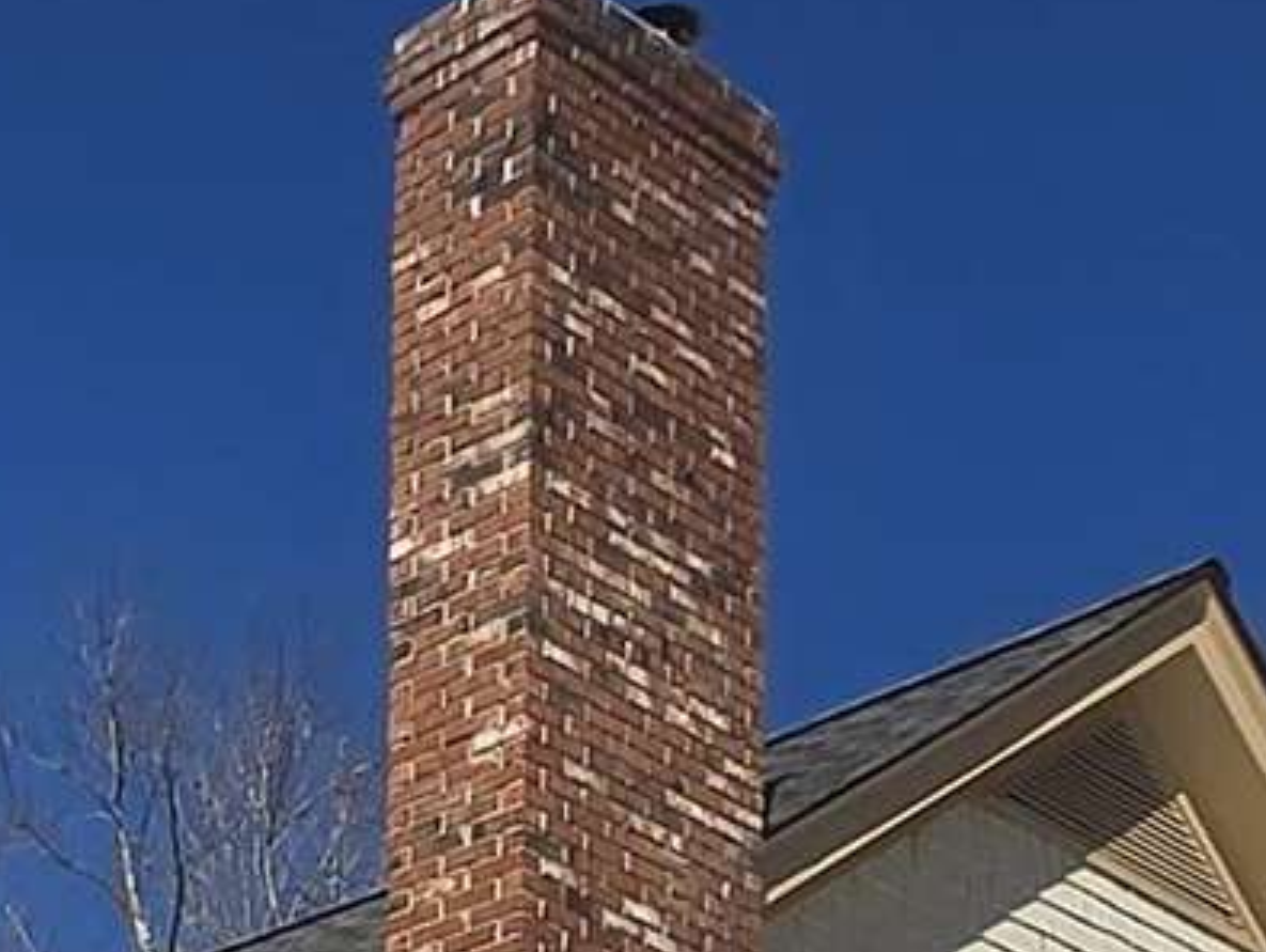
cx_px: -862
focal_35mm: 101
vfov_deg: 12.3
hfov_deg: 16.8
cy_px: 2106
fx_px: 3697
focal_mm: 1.7
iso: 25
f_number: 2.2
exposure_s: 1/2463
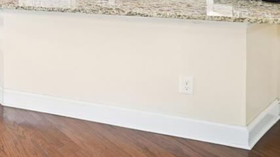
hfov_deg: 49.1
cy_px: -41
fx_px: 223
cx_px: -15
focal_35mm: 30
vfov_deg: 31.2
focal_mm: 12
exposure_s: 1/2.5
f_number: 8
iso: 400
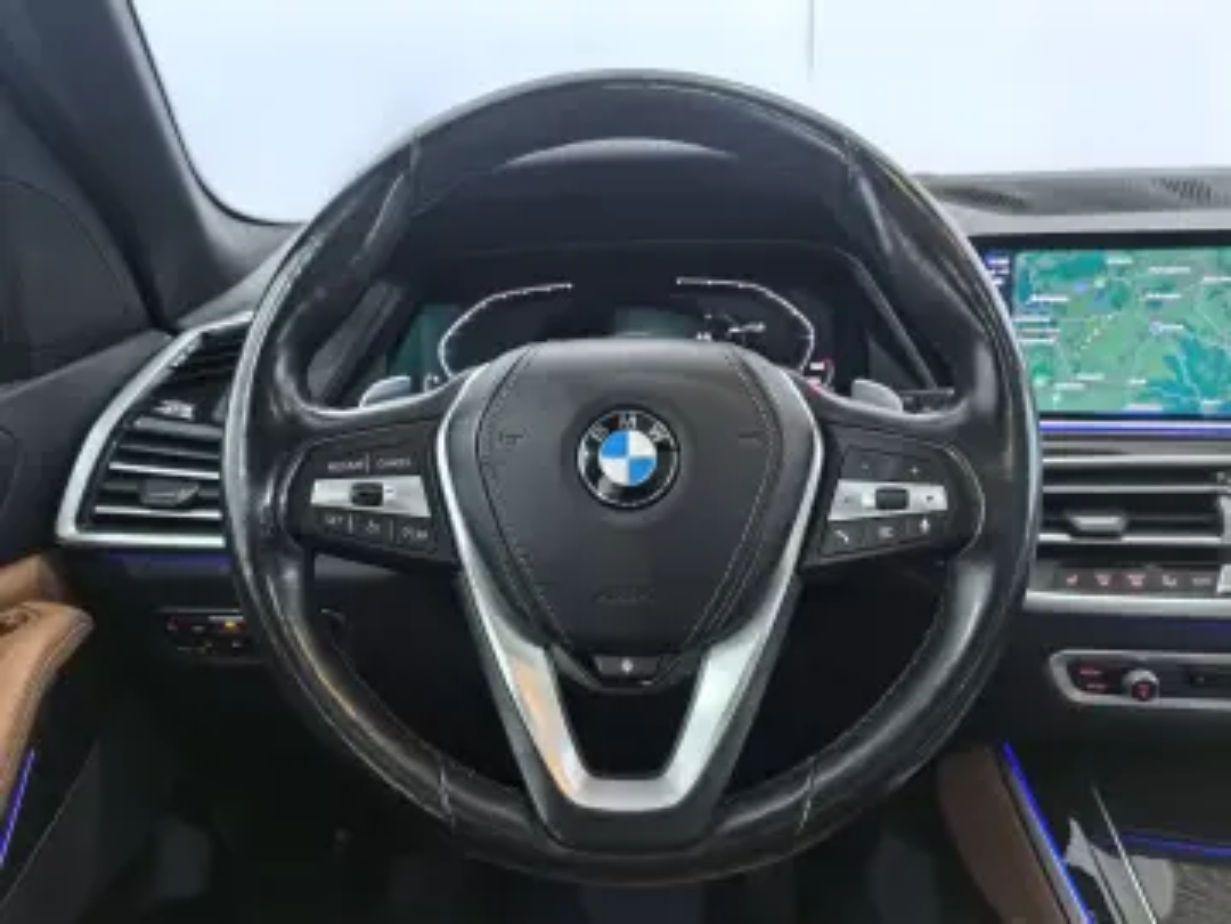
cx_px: 616
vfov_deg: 51.4
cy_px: 462
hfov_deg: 65.3
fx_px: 960
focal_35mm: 27
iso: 320
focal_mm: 6.98
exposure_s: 1/33.3
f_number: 2
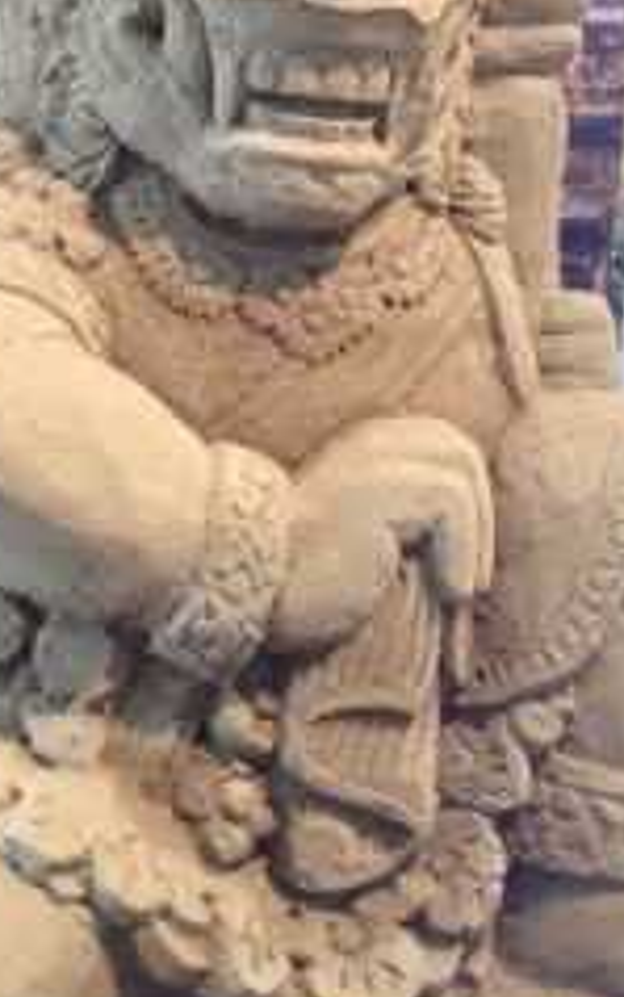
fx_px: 2120
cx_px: 186
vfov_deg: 26.4
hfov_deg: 16.7
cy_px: 360
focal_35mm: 78
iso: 100
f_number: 2.4
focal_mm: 4.28
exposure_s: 1/20
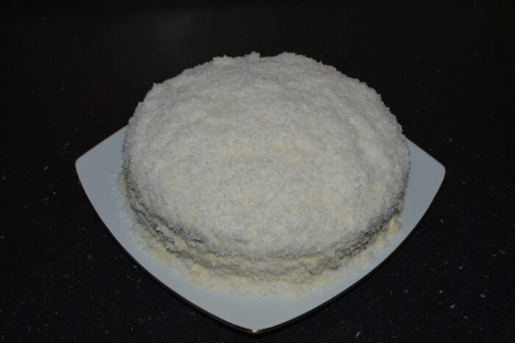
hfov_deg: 49.6
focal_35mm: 39
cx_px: 258
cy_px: 172
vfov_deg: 34.2
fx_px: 558
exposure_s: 1/60
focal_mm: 26
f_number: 8
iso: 100
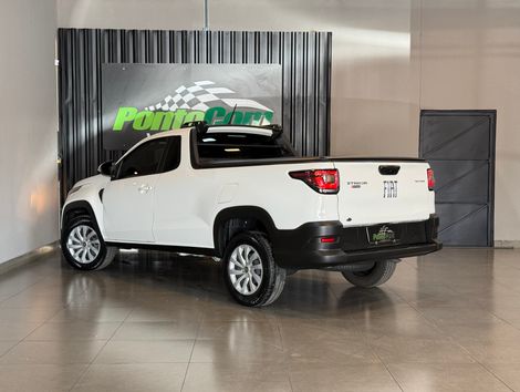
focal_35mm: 48
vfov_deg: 30.3
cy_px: 196
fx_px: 722
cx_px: 260
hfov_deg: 39.6
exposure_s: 1/60
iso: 80
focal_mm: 6.76
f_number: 1.78
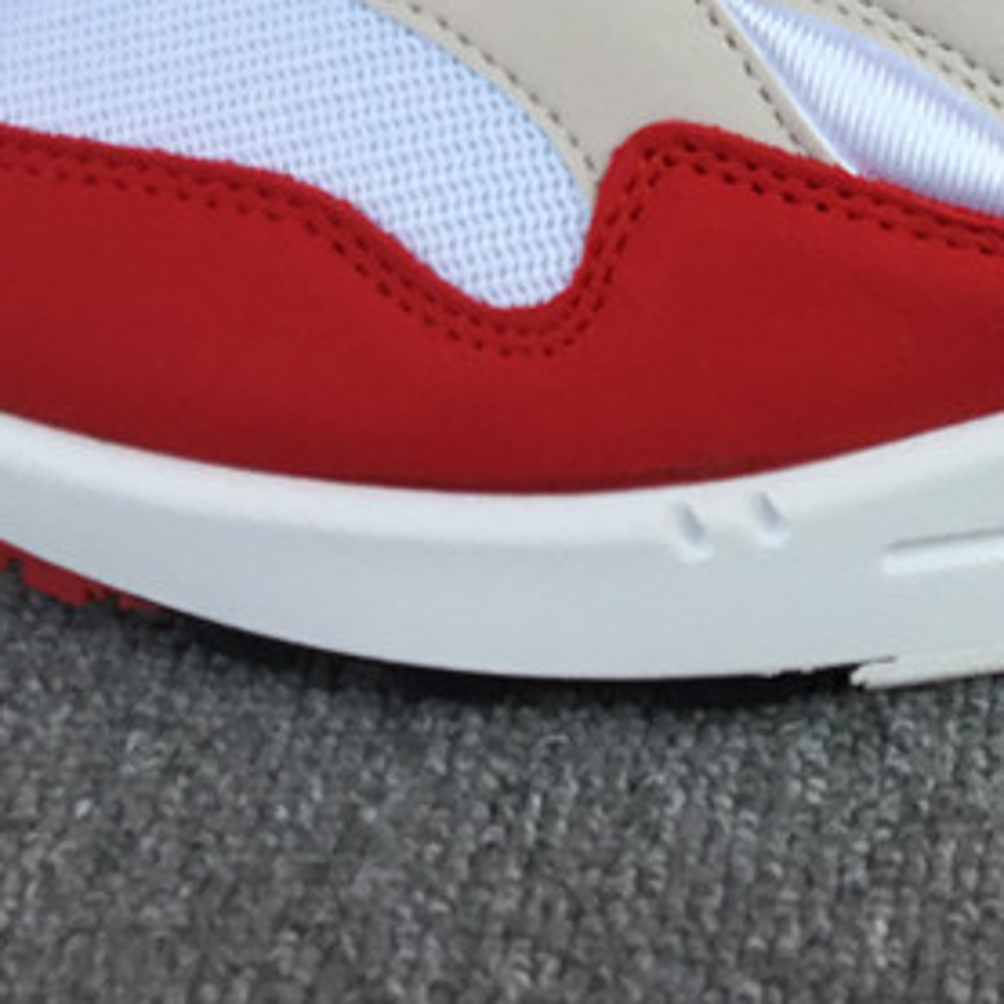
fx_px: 2920
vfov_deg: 18.6
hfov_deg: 18.5
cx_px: 1214
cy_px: -147
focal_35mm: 89
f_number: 2.4
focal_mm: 3.3
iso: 25
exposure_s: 1/473
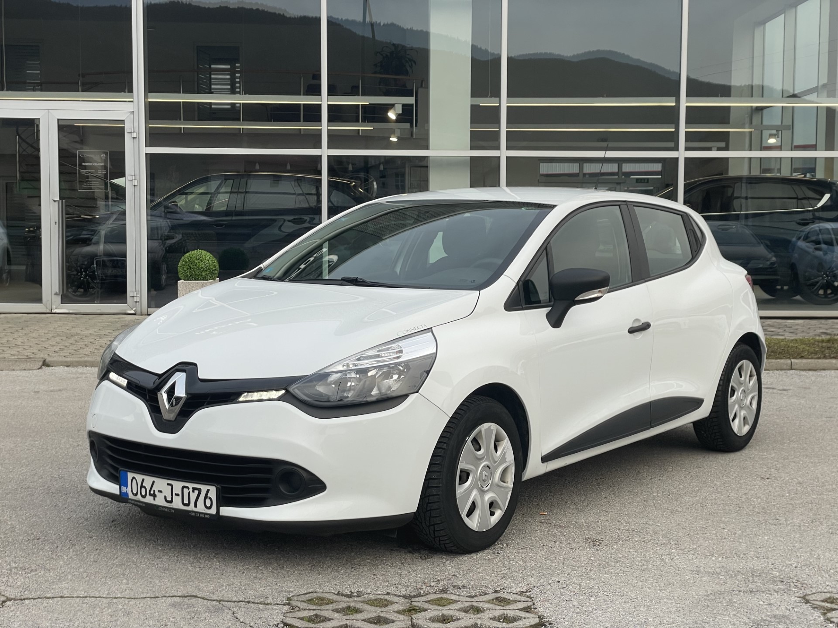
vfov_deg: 28.0
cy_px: 314
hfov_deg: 36.8
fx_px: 1259
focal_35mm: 52
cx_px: 419
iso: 25
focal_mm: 6
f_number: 2
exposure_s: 1/108
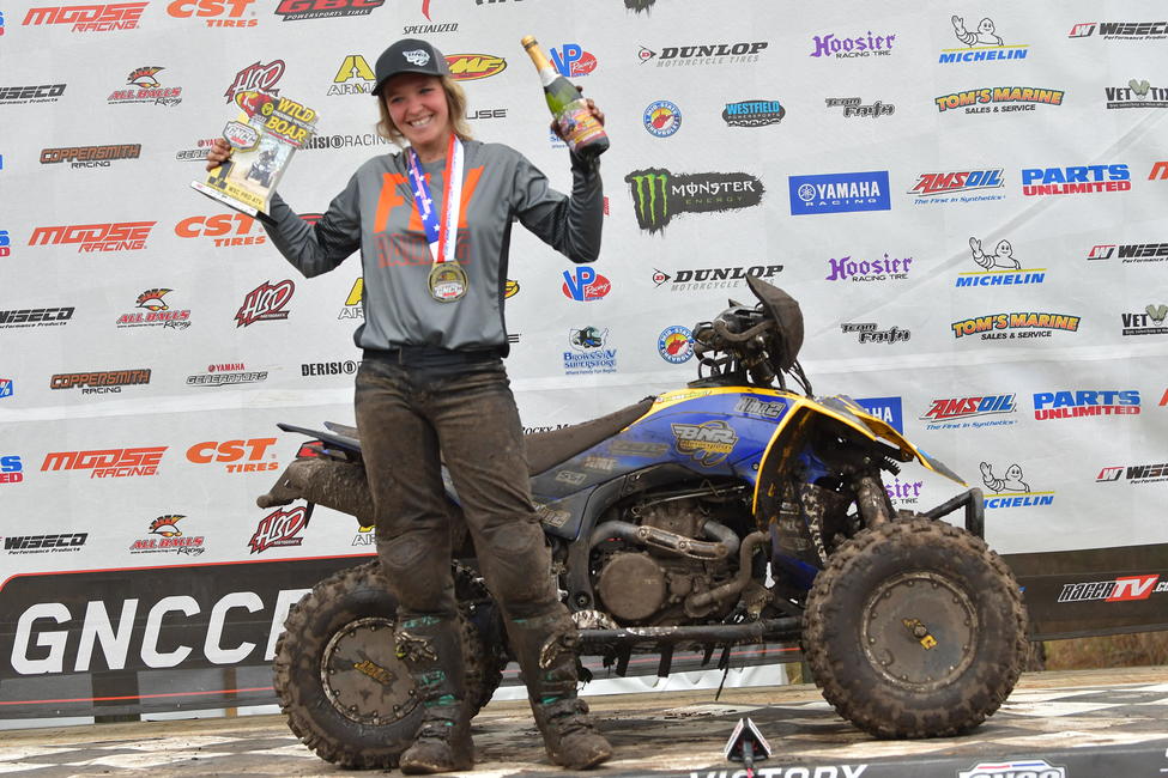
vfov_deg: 13.0
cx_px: 584
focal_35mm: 105
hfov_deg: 19.5
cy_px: 389
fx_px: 3406
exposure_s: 1/500
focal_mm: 70
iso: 560
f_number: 4
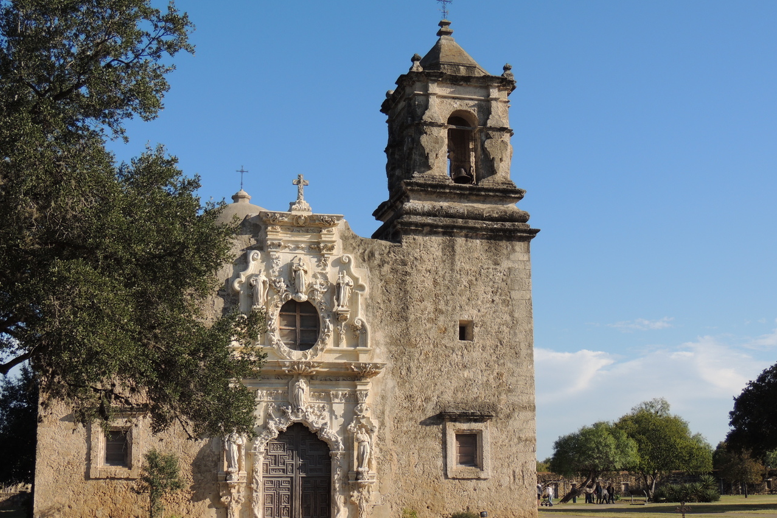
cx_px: 388
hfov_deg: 40.3
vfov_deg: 27.5
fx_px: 1057
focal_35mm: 49
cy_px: 272
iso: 100
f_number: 3.5
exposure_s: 1/1000
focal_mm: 8.3
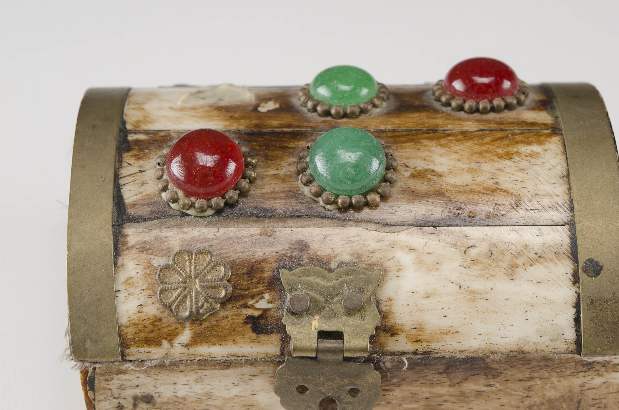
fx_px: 1761
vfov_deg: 13.3
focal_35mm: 103
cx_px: 363
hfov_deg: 19.9
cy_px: 234
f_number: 10
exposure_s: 1/80
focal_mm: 55
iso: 100
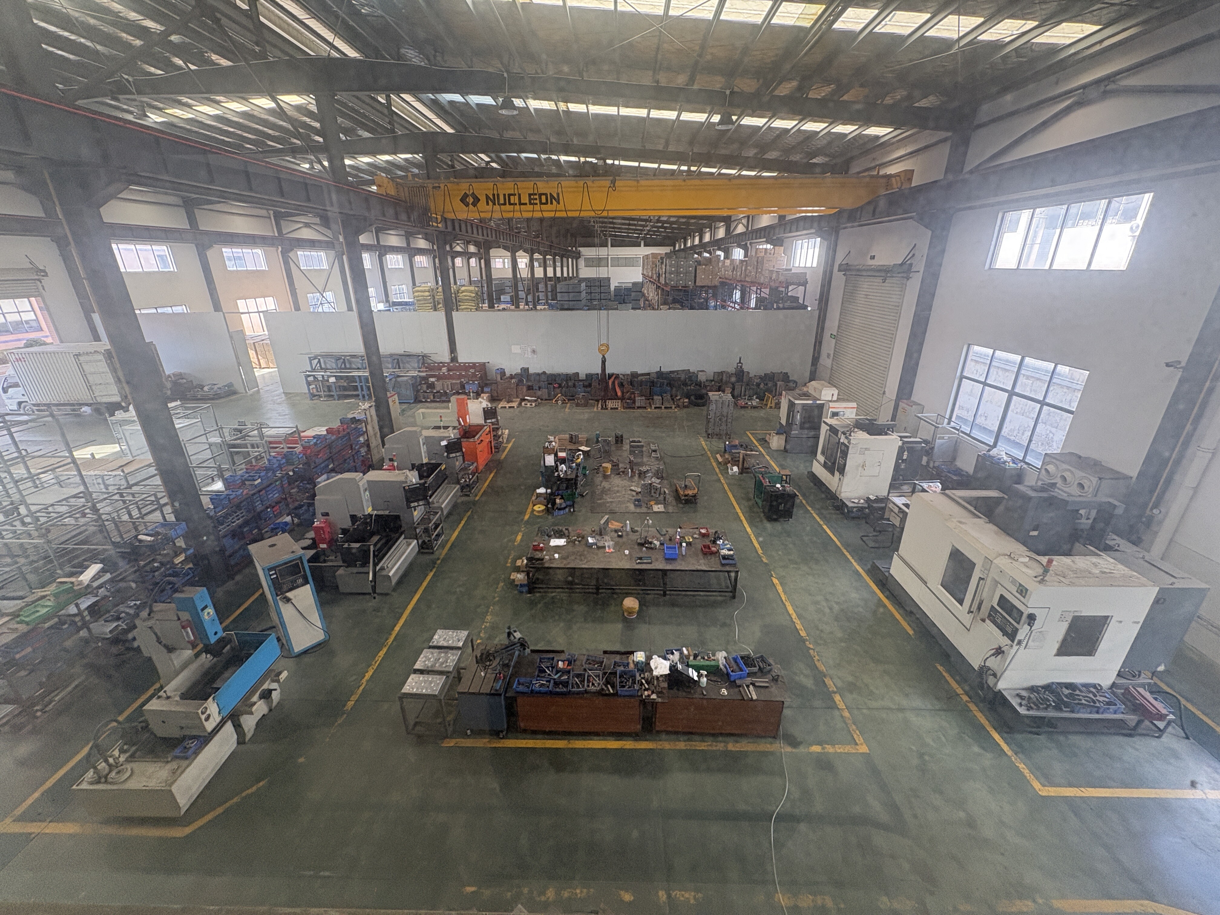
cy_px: 458
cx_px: 610
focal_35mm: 14
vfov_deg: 85.7
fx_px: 493
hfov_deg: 102.1
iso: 250
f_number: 2.2
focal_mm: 2.22
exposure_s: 1/99
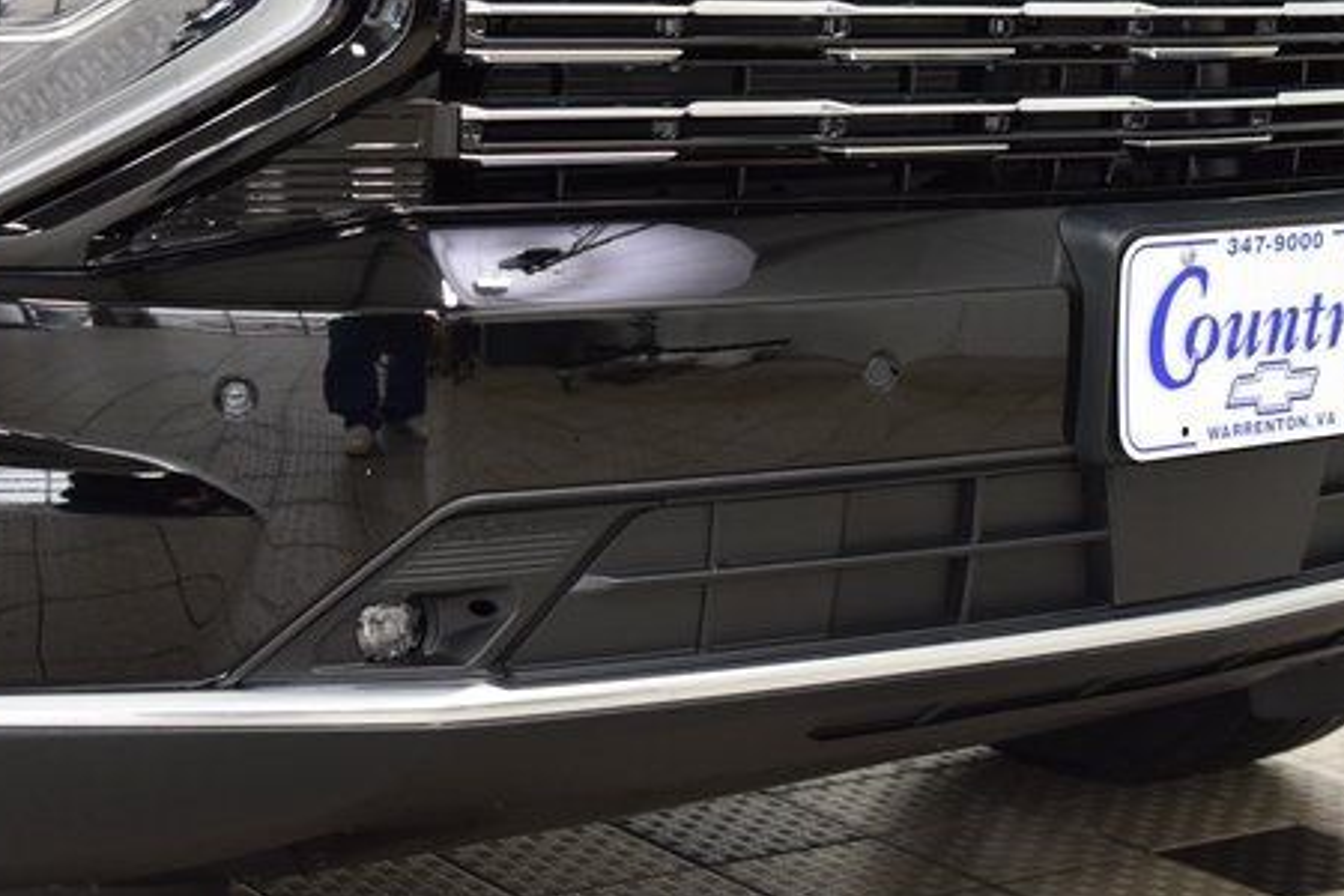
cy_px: 327
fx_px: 3024
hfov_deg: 25.0
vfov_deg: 16.8
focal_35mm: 81
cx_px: 771
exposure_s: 1/60
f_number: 3.5
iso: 1600
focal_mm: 38
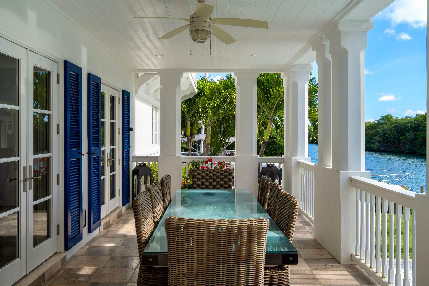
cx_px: 214
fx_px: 357
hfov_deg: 61.9
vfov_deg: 43.6
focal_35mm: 30
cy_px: 143
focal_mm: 30
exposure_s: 1/60
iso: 100
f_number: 11
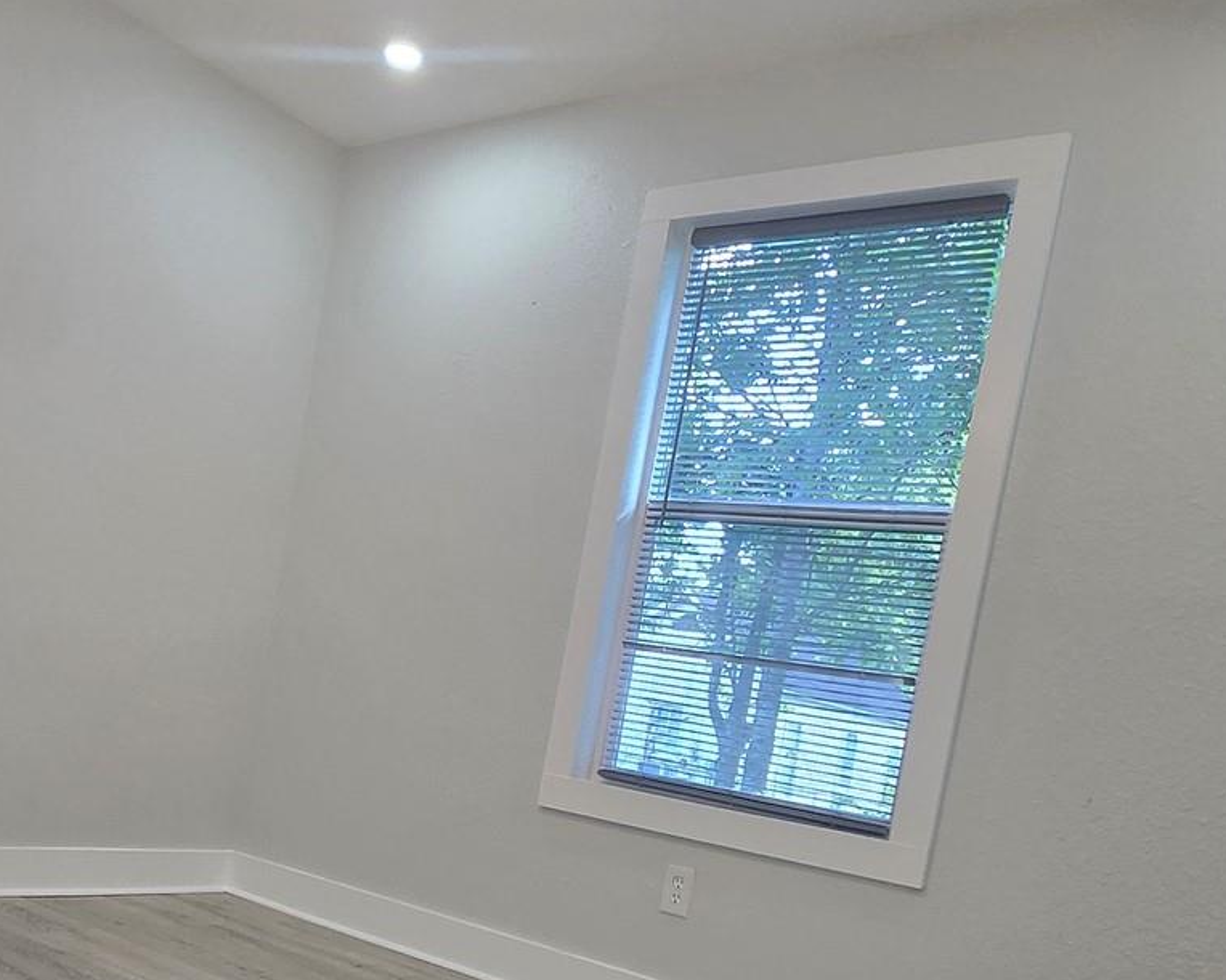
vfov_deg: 41.7
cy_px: 762
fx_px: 1234
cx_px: 453
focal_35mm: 34
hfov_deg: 52.2
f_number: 2.2
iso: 80
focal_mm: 1.7
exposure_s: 1/60
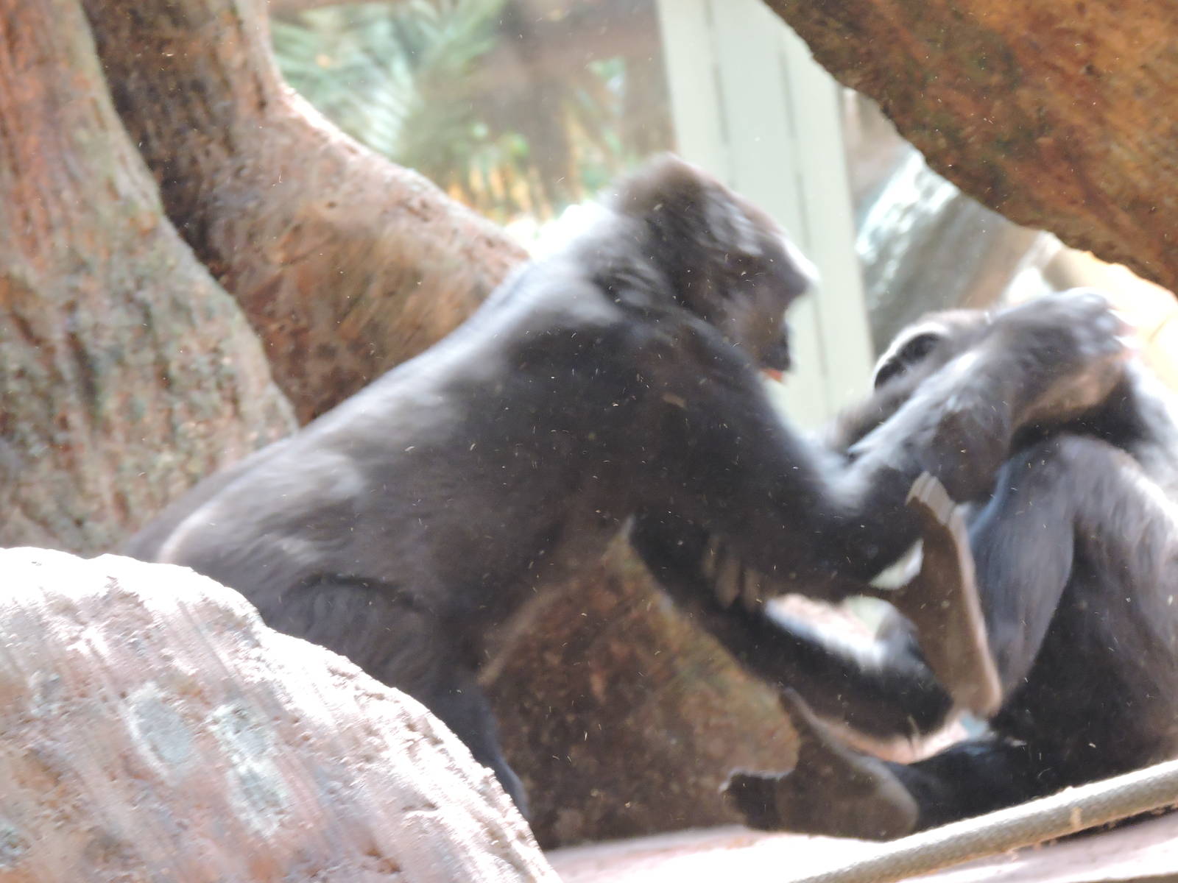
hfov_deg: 4.2
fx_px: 15994
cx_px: 589
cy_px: 442
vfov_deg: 3.2
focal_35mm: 470
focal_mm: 83.8
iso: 800
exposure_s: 1/60
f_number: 4.9
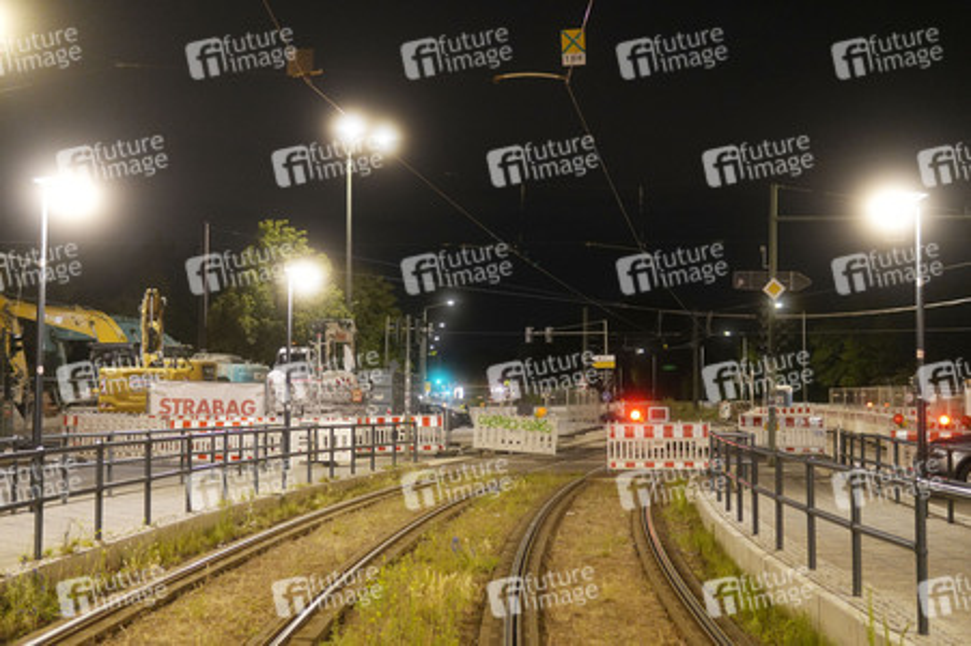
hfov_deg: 43.6
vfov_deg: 29.8
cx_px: 486
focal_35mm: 45
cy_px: 323
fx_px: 1213
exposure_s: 1/30
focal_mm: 30
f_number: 1.6
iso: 1250
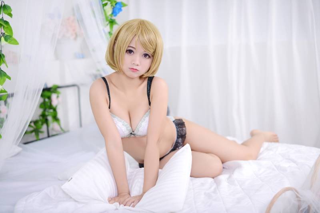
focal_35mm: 50
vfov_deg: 27.0
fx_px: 445
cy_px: 106
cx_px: 160
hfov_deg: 39.6
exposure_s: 1/160
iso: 100
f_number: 2
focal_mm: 50
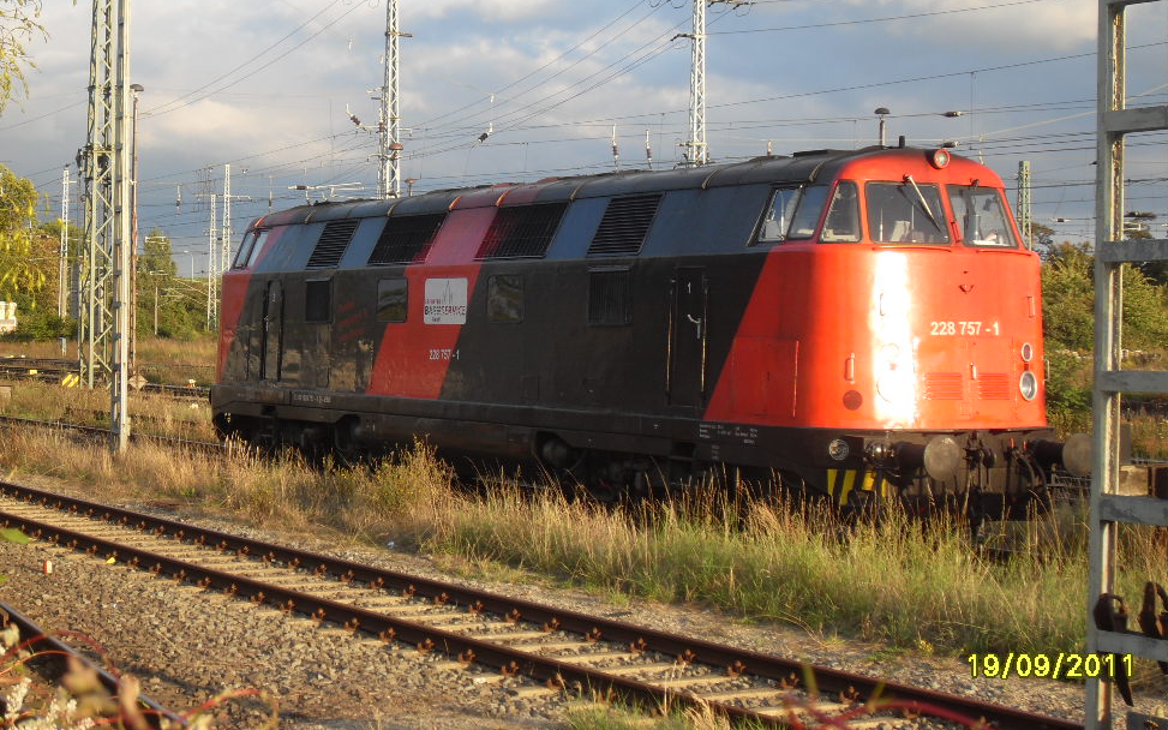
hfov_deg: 26.8
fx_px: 2451
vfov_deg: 16.9
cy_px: 294
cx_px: 595
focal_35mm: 77
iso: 80
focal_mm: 11.8
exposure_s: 1/180
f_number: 4
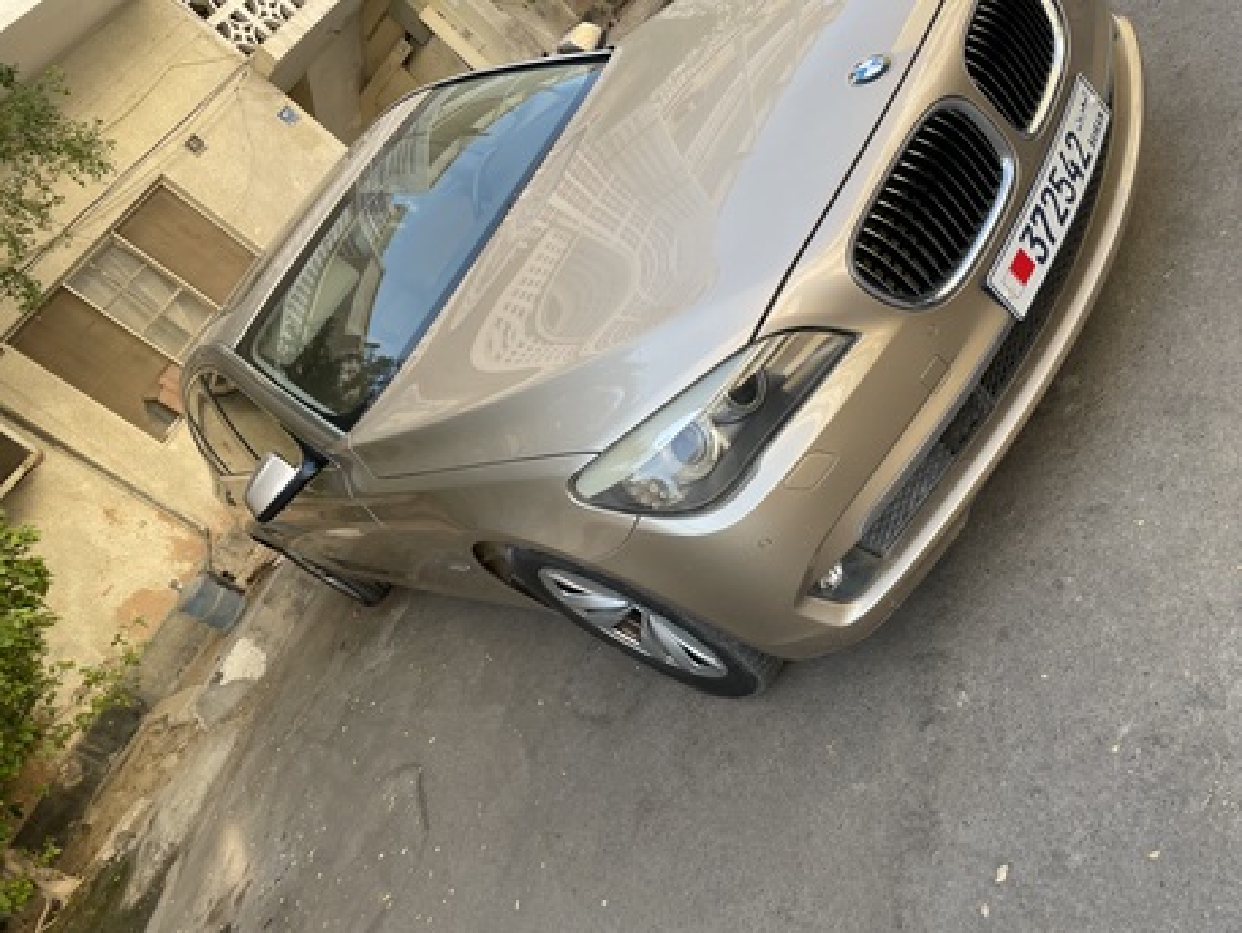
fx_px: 933
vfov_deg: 53.1
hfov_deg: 67.3
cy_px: 466
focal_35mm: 26
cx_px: 621
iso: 32
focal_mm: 4.2
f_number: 1.6
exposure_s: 1/368
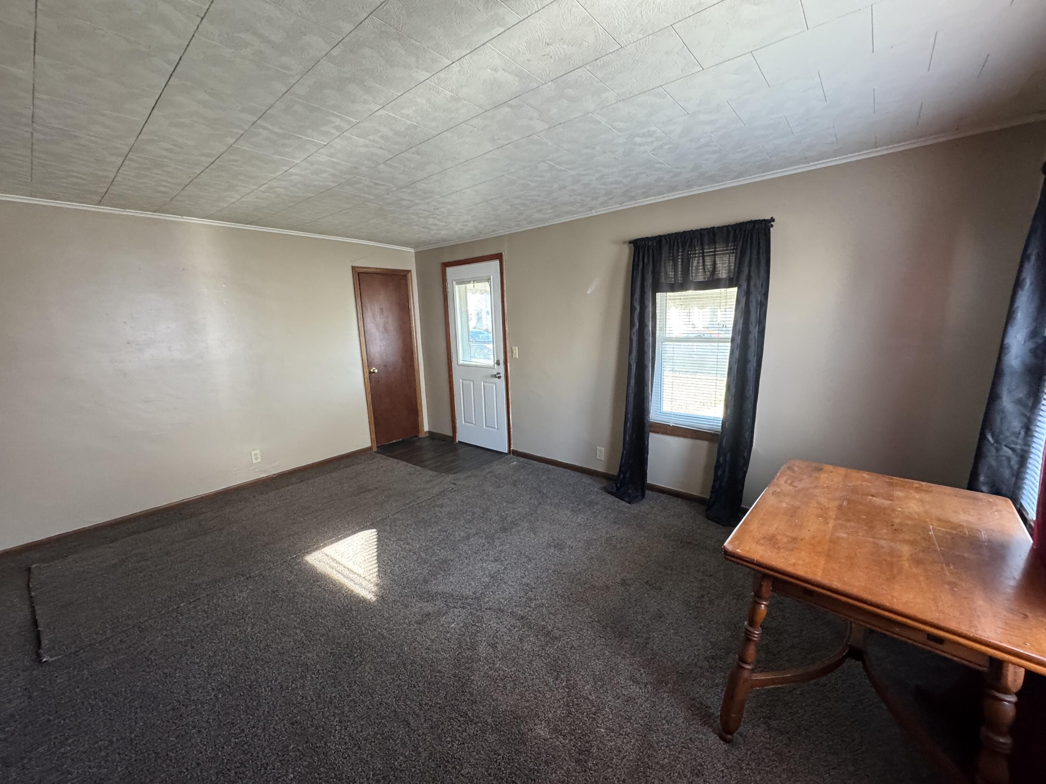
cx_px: 523
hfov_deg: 102.1
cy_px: 392
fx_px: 423
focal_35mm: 14
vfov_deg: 85.7
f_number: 2.2
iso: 320
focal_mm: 2.22
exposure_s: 1/71
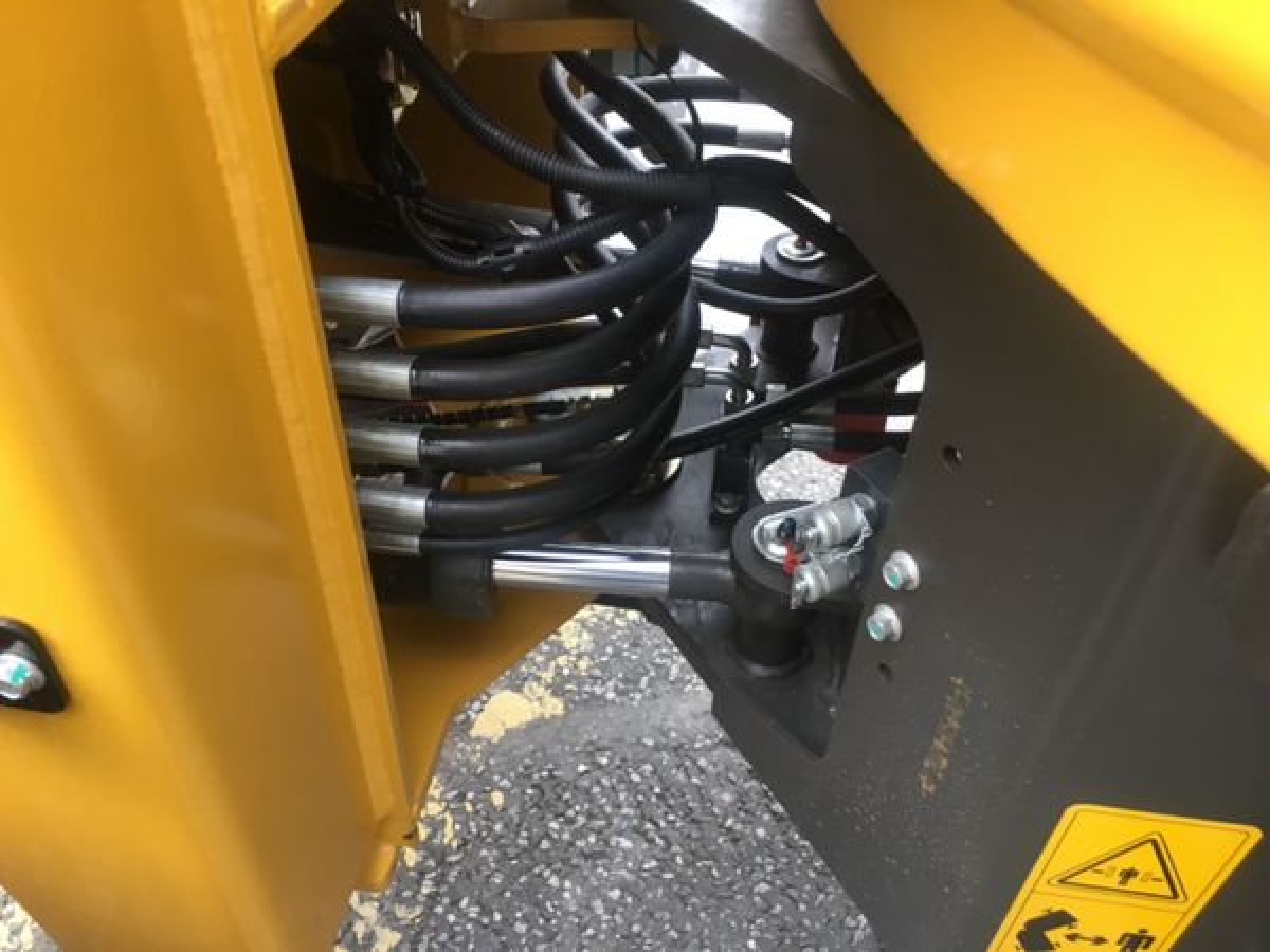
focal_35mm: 29
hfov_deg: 61.7
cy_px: 476
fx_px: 1064
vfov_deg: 48.2
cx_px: 635
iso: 25
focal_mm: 4.15
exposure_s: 1/33
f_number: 2.2
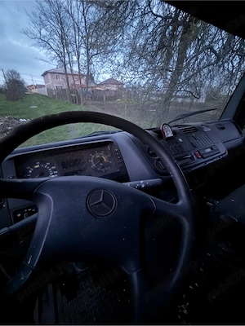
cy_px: 163
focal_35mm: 14
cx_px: 122
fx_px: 132
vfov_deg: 102.1
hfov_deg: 85.7
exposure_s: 1/7
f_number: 2.2
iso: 1250
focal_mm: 2.22
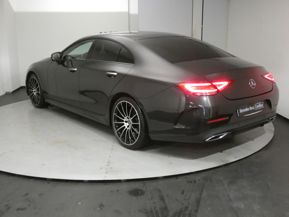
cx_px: 144
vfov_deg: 37.7
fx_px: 317
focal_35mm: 38
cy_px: 108
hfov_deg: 49.0
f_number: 3.5
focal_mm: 6.8
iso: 1600
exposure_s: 1/80
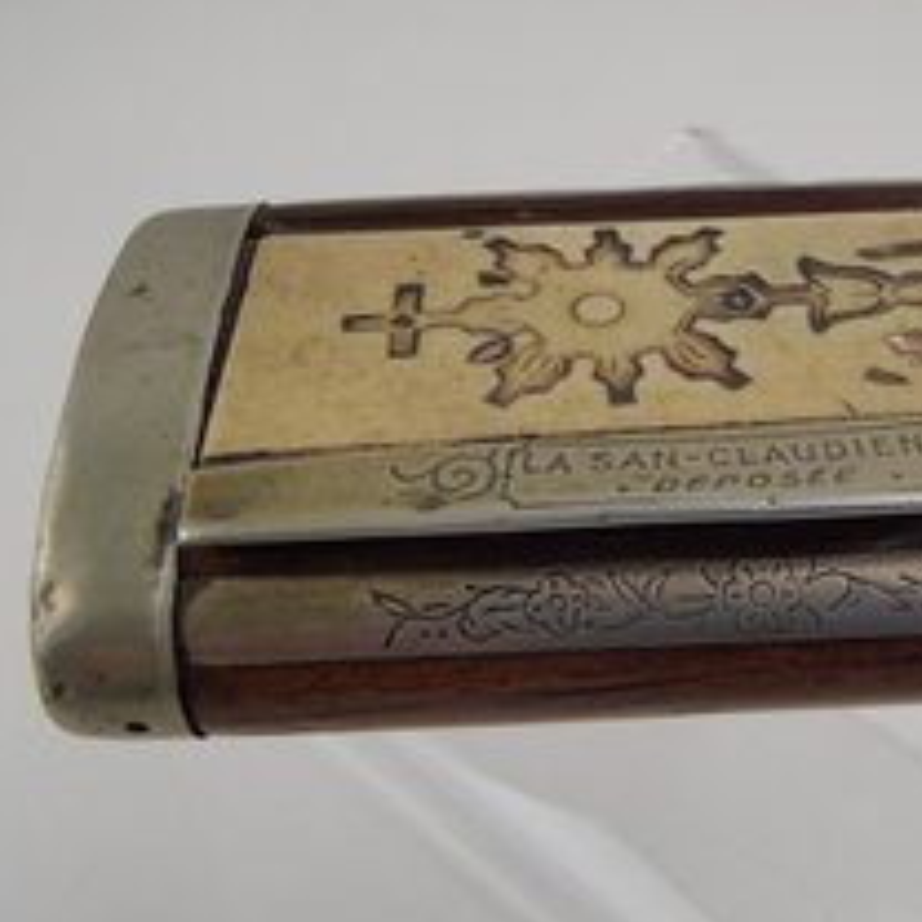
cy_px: 441
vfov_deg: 31.6
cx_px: 716
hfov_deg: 31.0
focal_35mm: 54
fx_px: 1627
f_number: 4.7
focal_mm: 6.64
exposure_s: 1/160
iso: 200
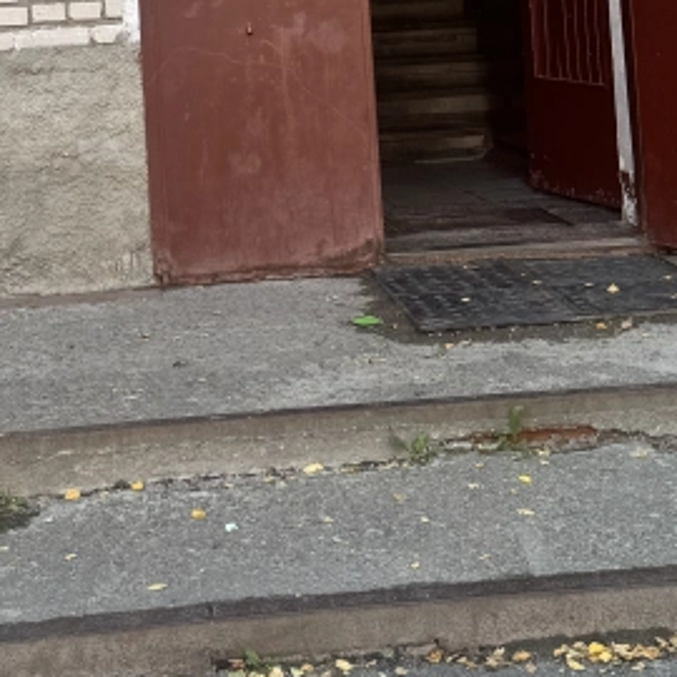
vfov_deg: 19.6
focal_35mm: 85
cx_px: 196
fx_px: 1881
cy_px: -63
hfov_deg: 20.3
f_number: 1.78
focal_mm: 6.76
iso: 80
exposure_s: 1/477
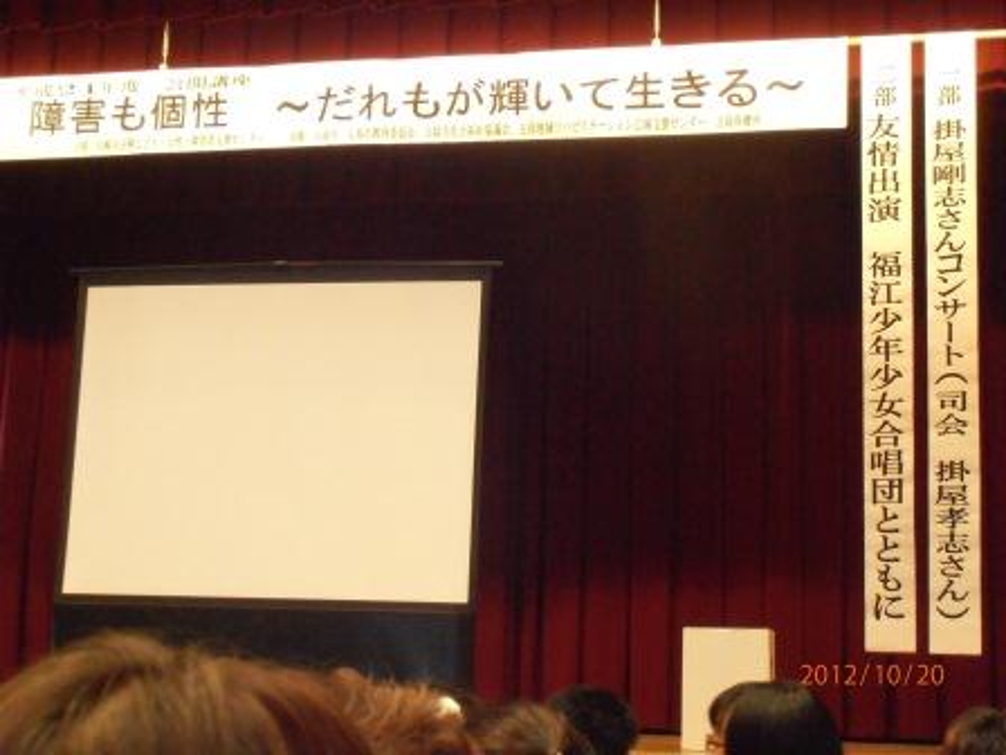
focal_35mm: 69
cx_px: 503
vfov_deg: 21.3
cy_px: 378
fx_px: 2005
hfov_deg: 28.2
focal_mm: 12.29
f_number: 4.8
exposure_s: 1/15
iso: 800
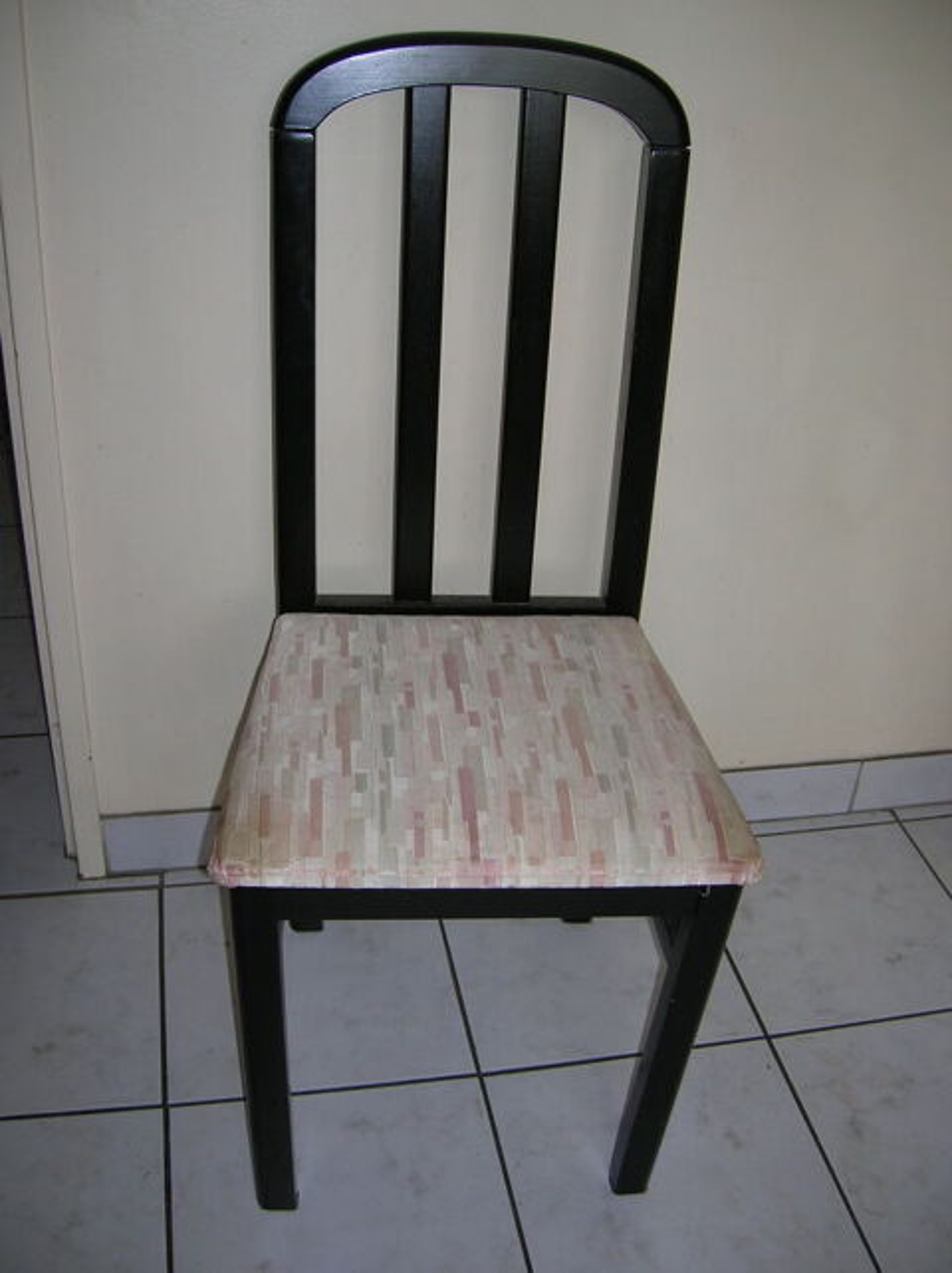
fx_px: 1249
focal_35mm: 34
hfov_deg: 41.7
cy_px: 636
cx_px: 476
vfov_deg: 54.0
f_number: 2.9
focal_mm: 5.7
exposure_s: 1/60.1
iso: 50
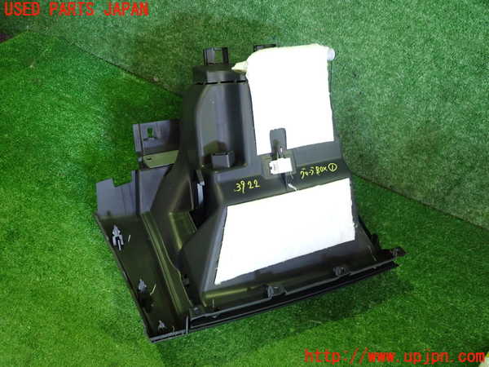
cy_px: 184
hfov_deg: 60.0
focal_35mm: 30
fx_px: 424
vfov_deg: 46.8
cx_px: 244
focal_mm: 5.4
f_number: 2.3
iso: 500
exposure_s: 1/30
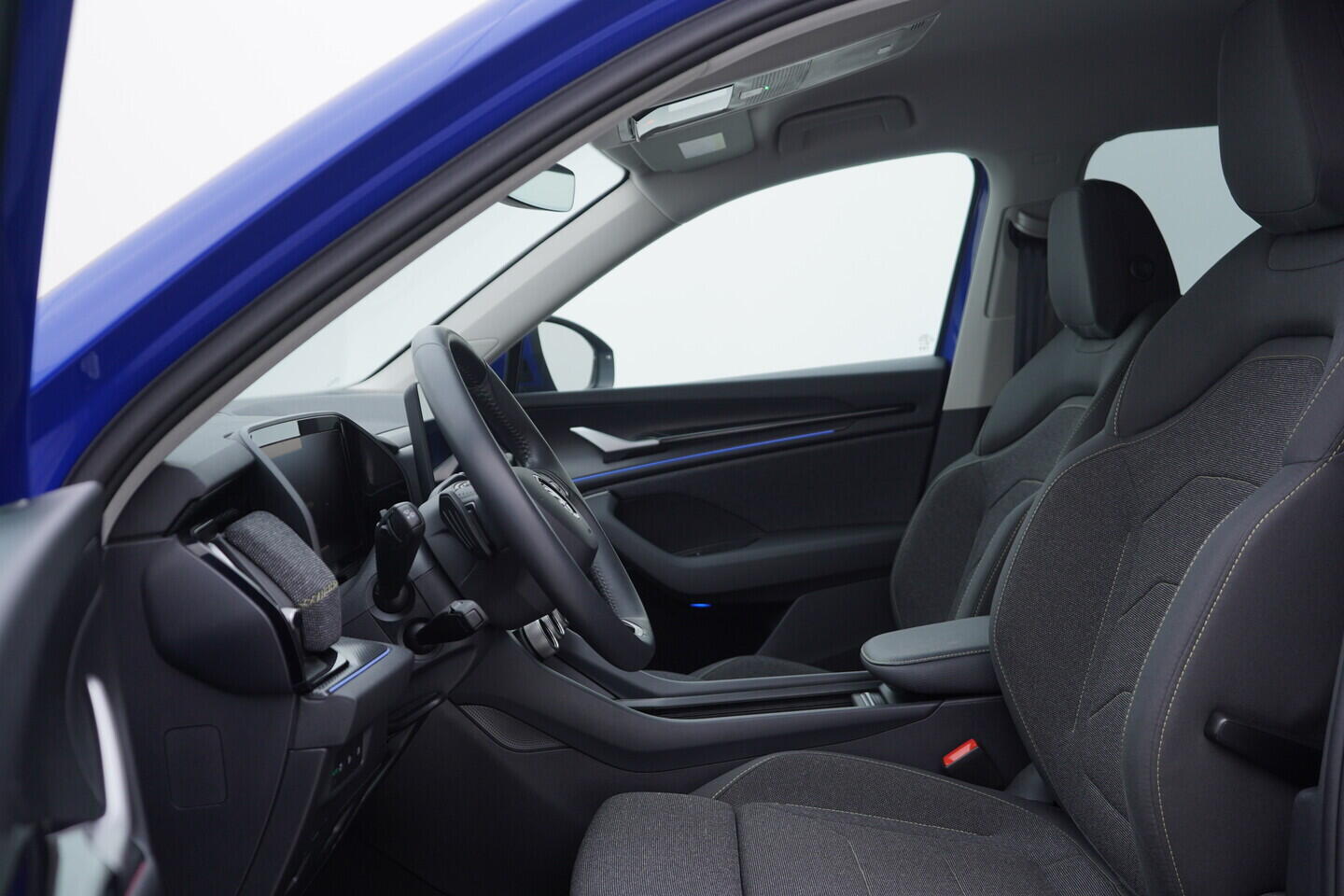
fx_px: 1344
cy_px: 448
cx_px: 672
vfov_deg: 36.9
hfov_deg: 53.1
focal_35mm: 36
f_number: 3.5
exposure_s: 1/60
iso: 125
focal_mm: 24
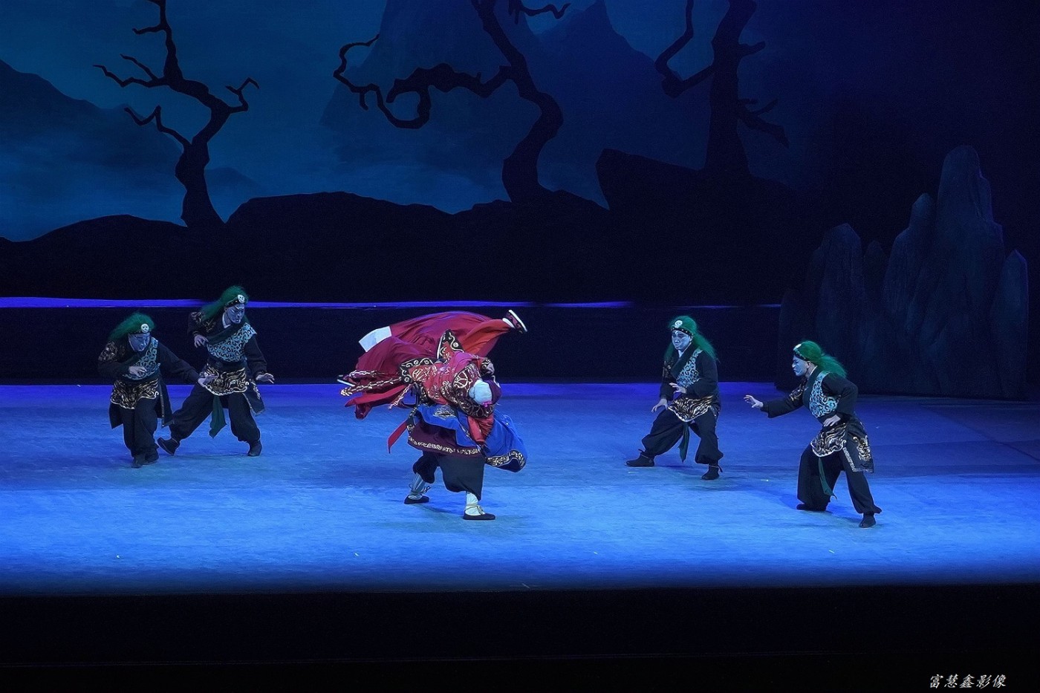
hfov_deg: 18.4
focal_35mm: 111
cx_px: 520
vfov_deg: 12.3
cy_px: 346
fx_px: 3206
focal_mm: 74
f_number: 4
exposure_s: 1/800
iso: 1250
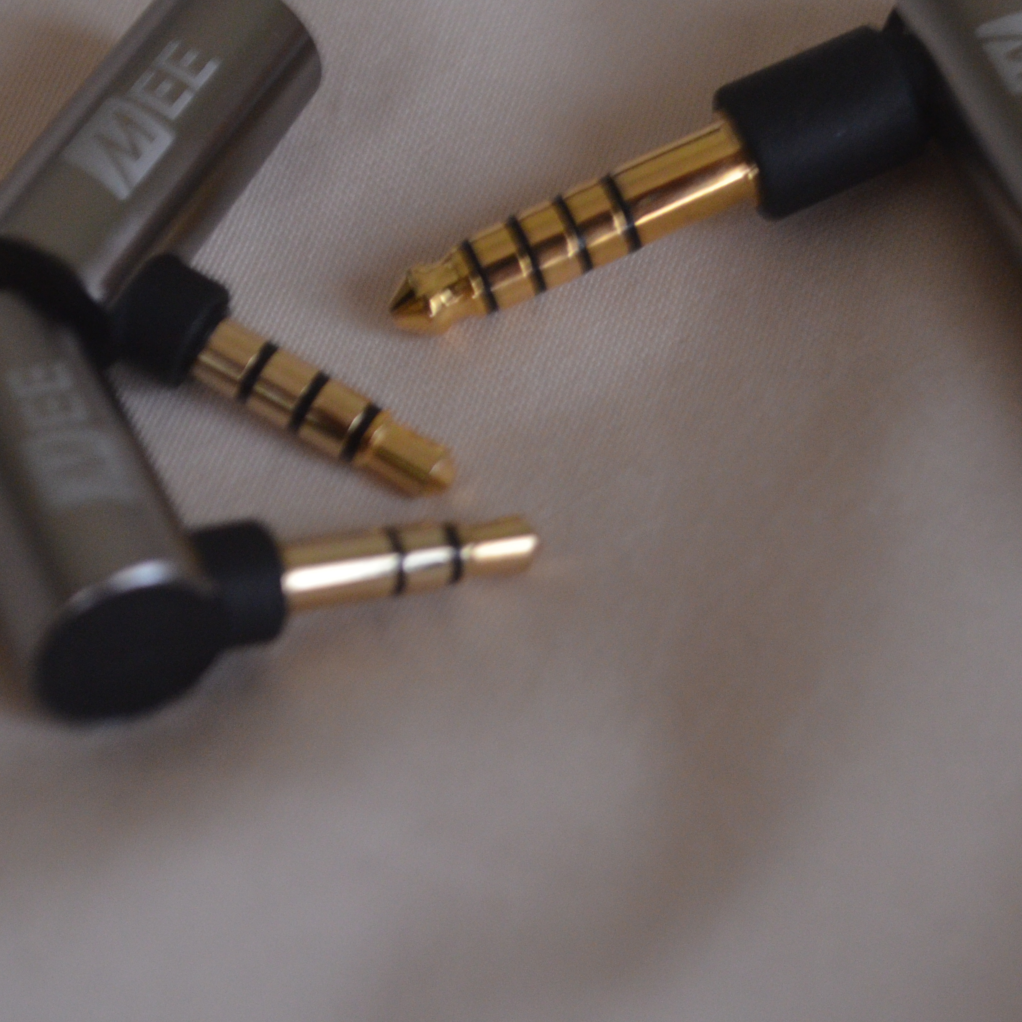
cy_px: 347
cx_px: 536
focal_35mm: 113
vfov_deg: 15.4
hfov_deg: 15.4
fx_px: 3774
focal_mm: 44
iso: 1600
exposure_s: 1/30
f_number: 5.3
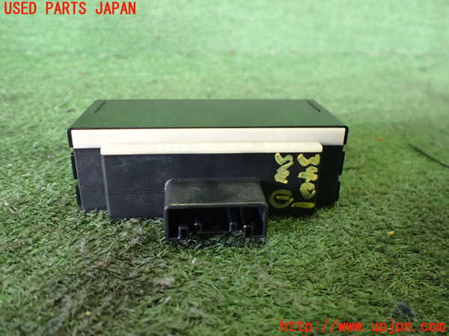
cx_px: 224
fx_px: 389
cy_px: 168
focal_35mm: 30
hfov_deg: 60.0
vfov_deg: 46.8
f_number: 2.3
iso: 800
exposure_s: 1/60
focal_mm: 5.4
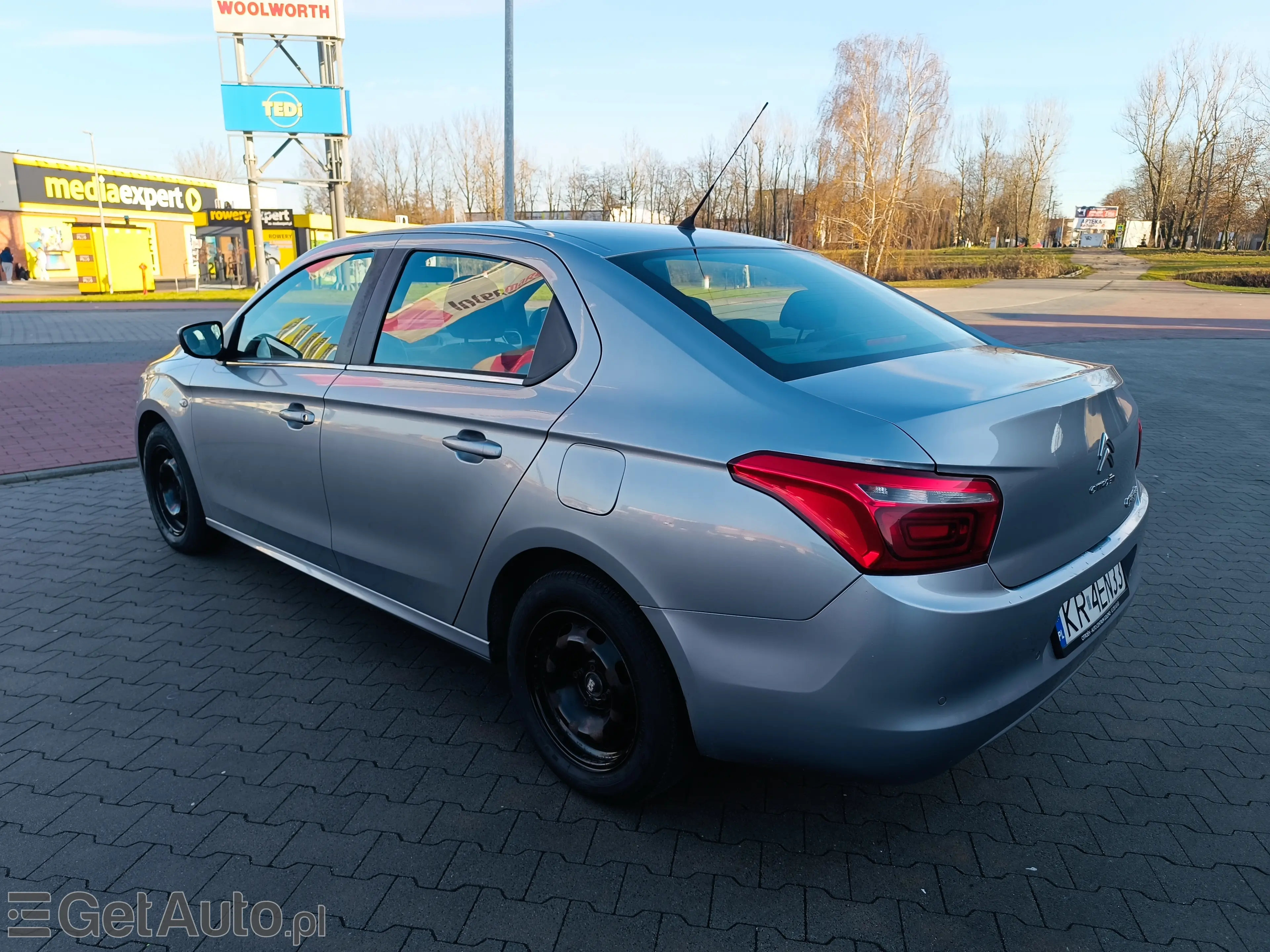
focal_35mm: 24
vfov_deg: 56.8
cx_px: 635
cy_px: 476
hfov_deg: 71.6
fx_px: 881
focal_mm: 6.14
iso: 50
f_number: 1.65
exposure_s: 1/129
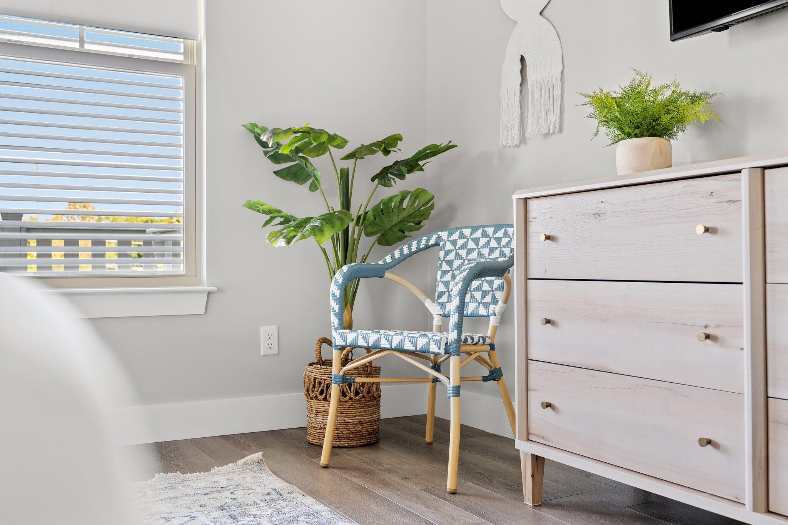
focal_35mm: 36
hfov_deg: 53.1
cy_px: 262
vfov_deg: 36.9
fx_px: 788
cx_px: 394
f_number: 3.2
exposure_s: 1/4
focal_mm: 24
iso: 125
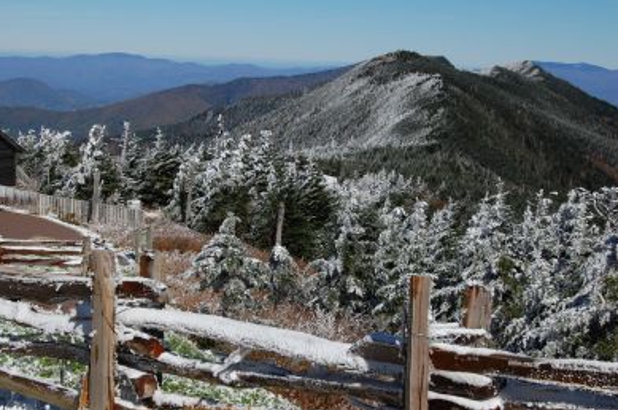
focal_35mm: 66
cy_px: 234
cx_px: 278
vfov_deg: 20.5
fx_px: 1131
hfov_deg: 30.5
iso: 200
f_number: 11
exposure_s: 1/500
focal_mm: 38
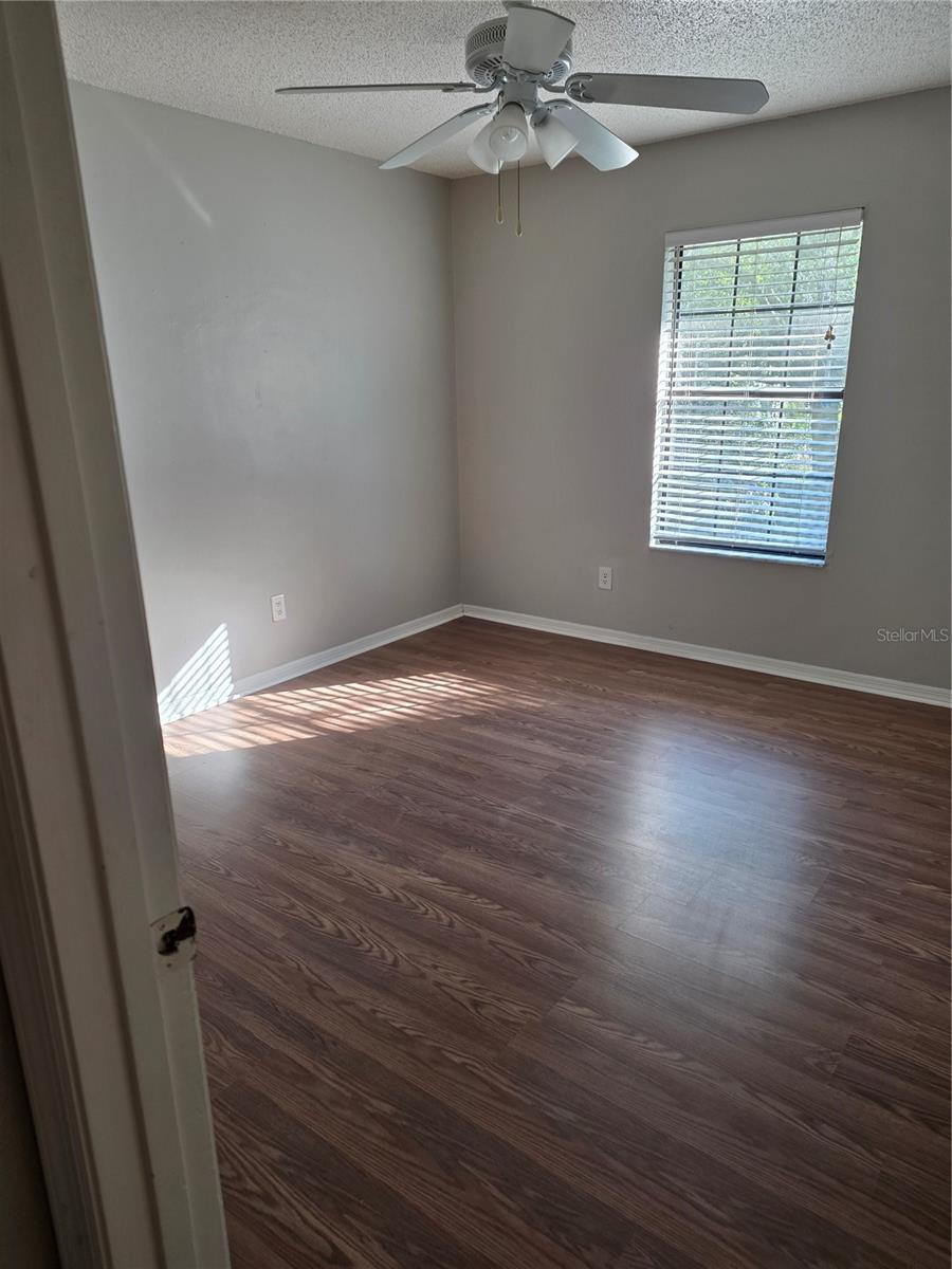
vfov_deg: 73.9
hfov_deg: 58.9
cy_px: 634
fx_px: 843
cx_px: 476
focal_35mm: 23
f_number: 1.7
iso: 125
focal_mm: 6.25
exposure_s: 1/120
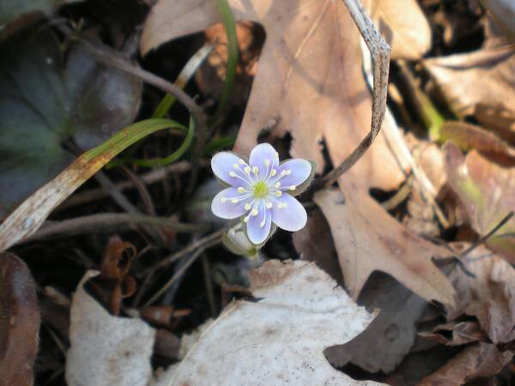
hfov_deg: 49.0
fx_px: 565
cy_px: 193
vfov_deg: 37.7
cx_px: 258
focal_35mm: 38
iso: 64
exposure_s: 1/85.1
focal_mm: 6.3
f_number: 3.1
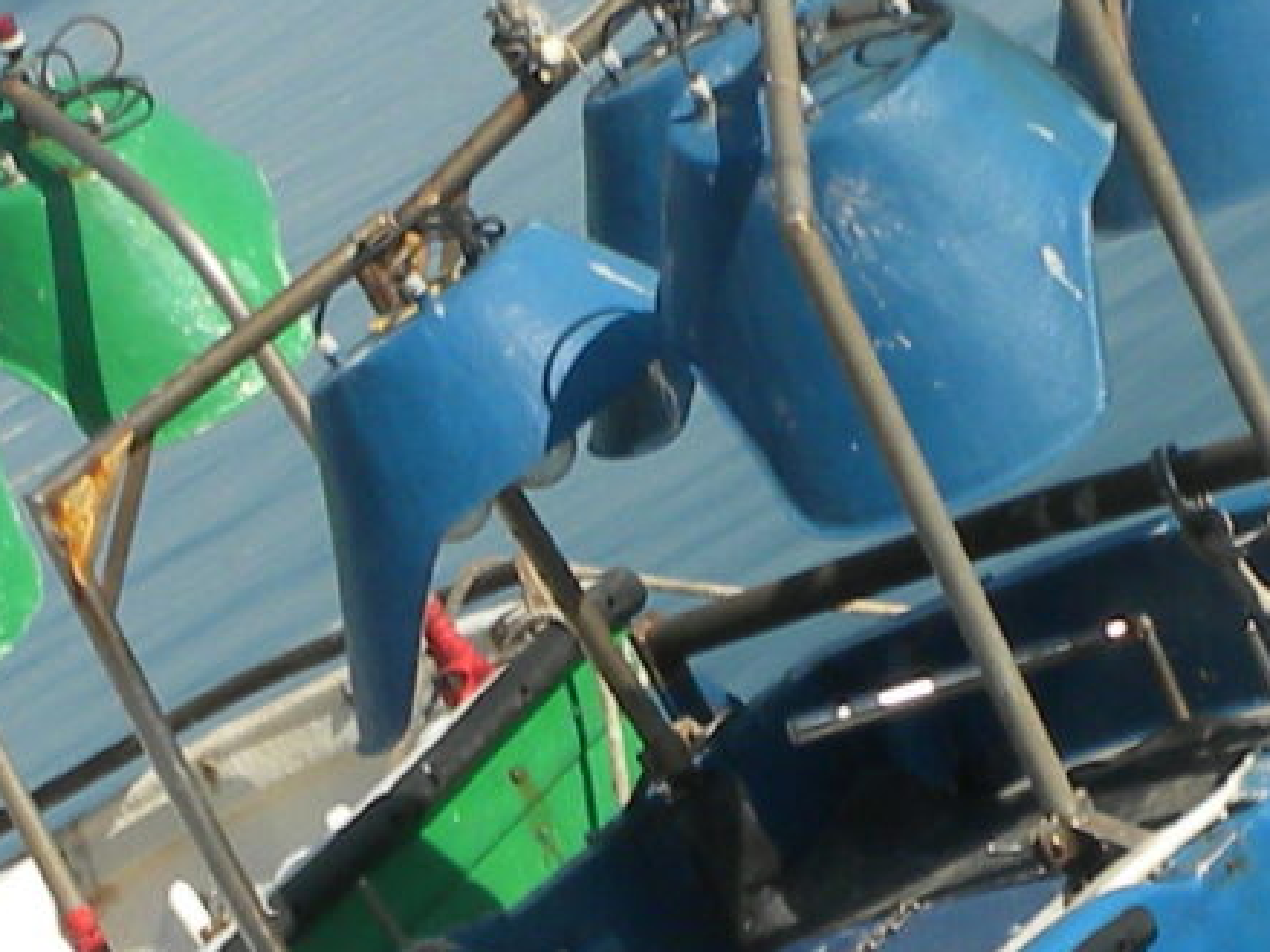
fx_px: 7922
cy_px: 1516
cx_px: 541
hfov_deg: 9.2
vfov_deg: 6.8
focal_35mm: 216
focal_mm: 6.6
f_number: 10
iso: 64
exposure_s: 1/106
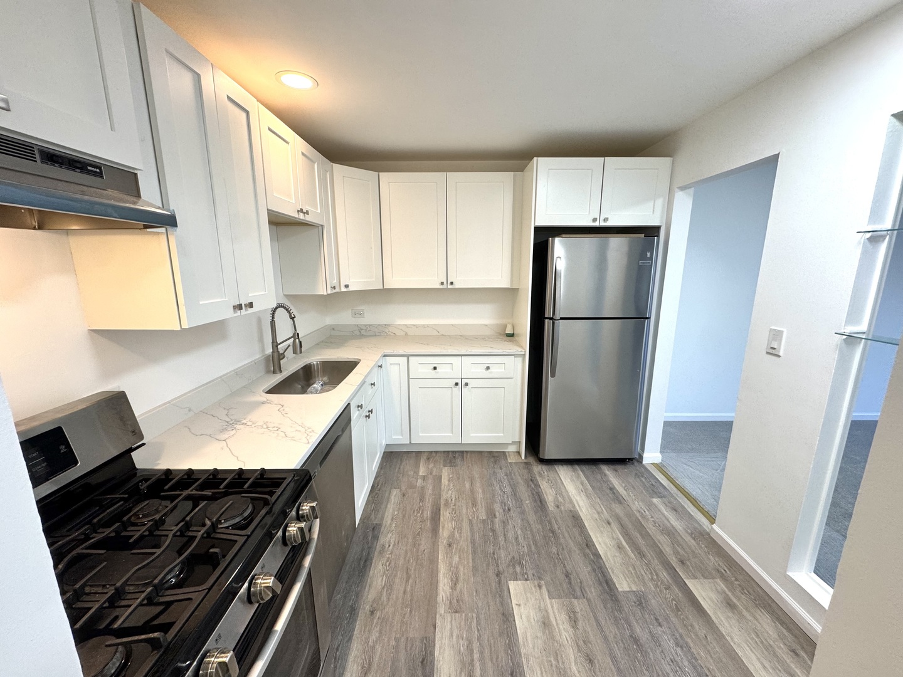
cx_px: 452
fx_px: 365
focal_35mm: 14
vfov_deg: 85.7
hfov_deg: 102.1
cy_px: 338
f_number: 2.2
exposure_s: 1/120
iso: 125
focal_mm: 2.22
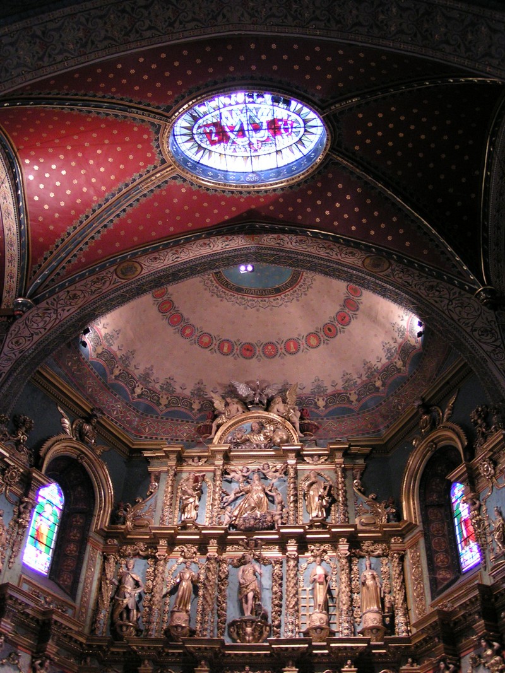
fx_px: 739
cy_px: 336
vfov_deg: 49.0
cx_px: 252
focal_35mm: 38
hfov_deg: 37.7
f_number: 2.8
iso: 200
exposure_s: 1/10
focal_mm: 5.8
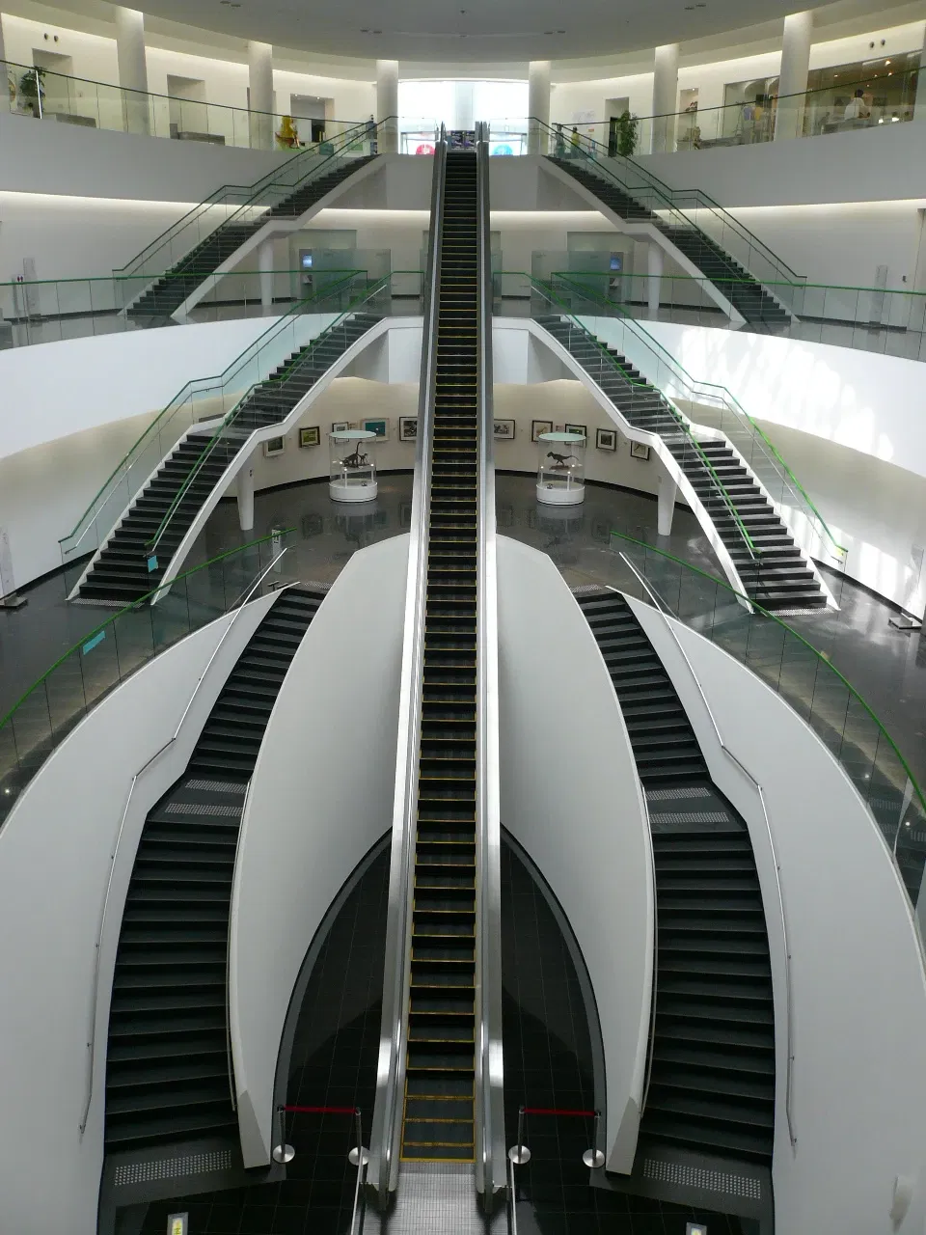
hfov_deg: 49.7
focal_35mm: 28
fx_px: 999
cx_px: 463
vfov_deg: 63.4
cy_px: 618
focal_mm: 4.6
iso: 100
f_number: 2.8
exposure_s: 1/50
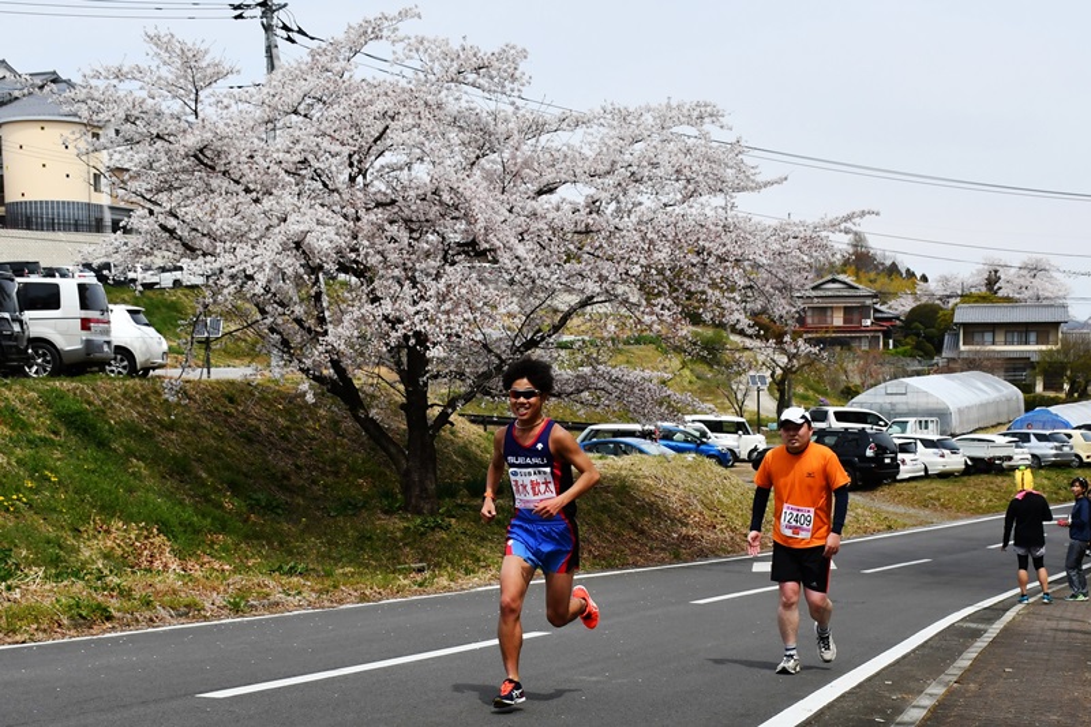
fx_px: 1030
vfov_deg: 38.9
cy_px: 364
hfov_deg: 55.8
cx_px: 546
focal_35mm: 34
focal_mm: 23
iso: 400
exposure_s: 1/1600
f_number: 7.1
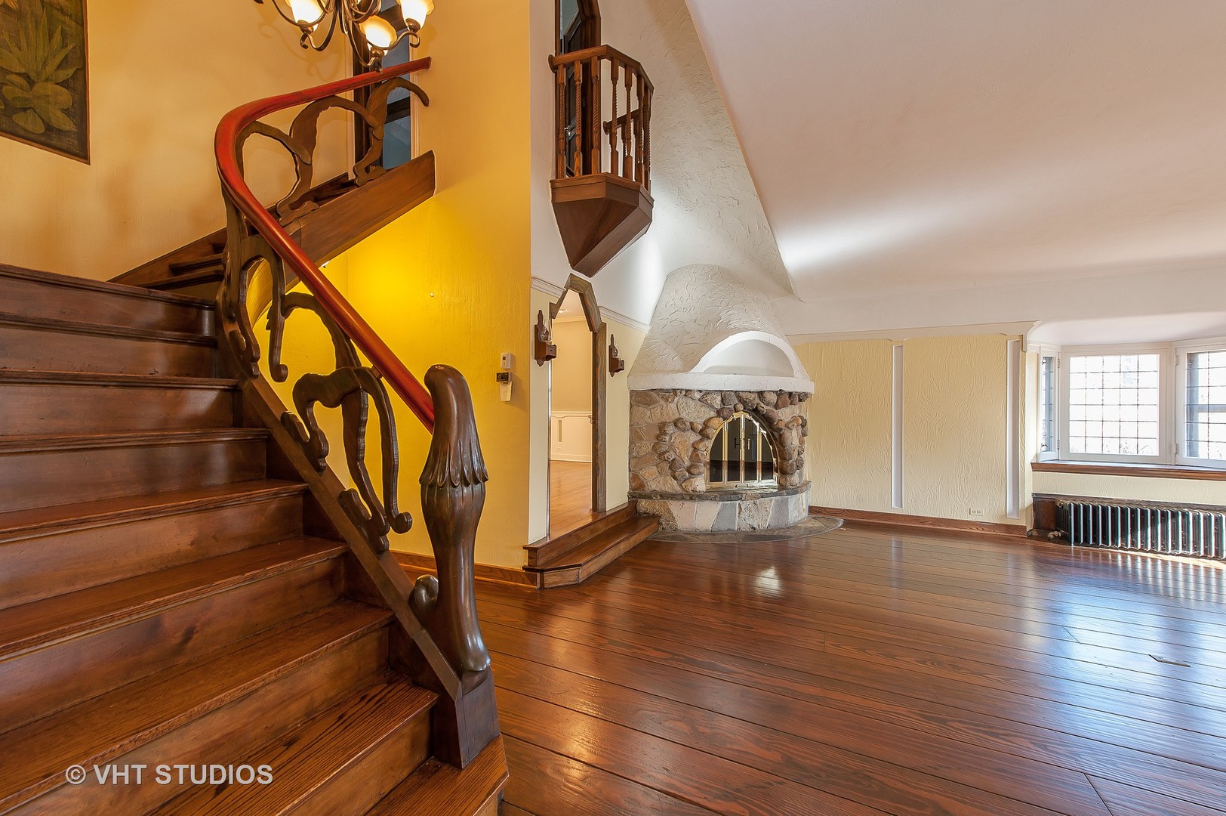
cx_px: 613
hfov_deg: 104.3
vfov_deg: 81.1
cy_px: 408
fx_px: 476
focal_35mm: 14
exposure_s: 1/3
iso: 200
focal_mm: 14
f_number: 8
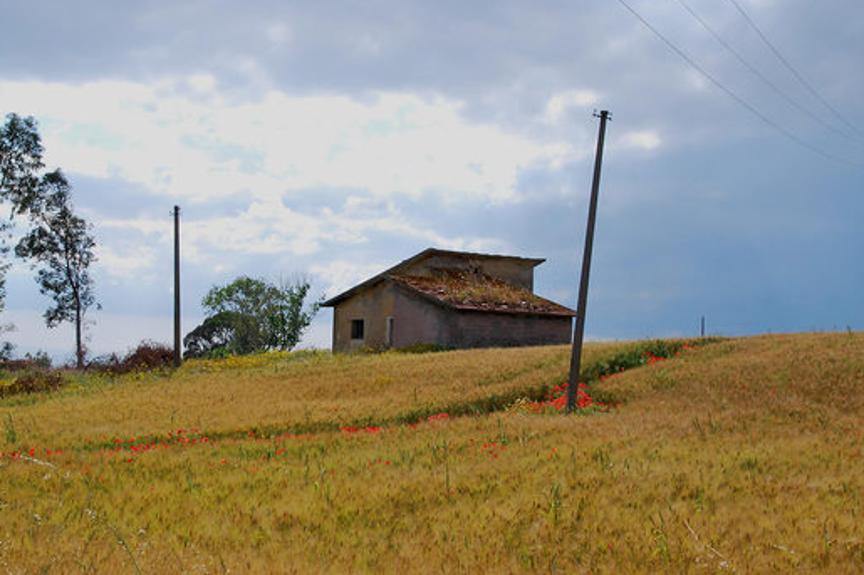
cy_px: 272
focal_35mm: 70
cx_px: 377
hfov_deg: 28.8
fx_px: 1679
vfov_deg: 19.4
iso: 200
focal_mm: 40
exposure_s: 1/125
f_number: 18
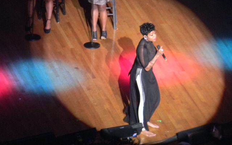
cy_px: 71
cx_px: 116
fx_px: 2788
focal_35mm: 441
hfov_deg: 4.8
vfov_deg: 3.0
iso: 800
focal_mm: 75
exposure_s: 1/60
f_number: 5.4
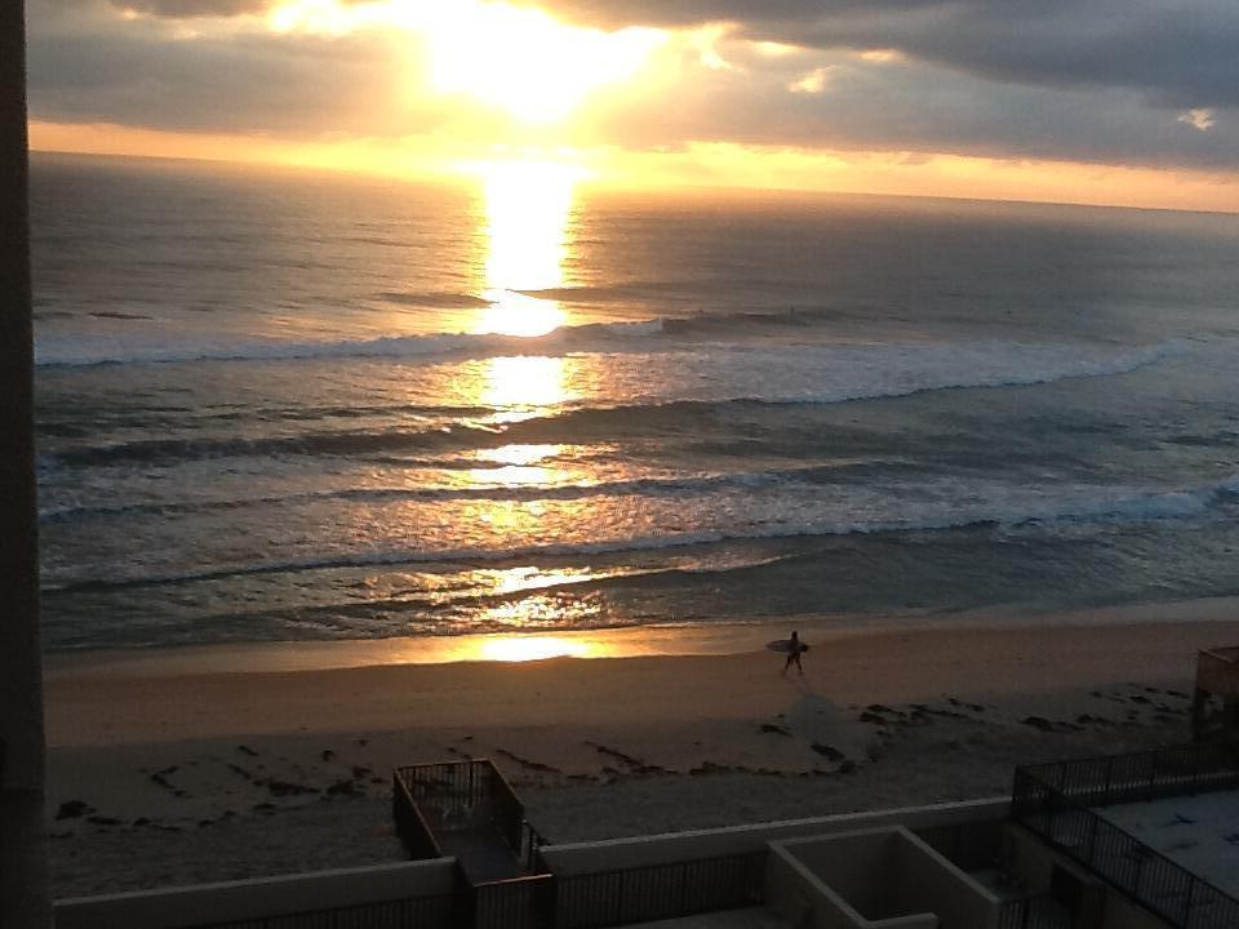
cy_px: 464
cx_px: 620
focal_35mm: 44
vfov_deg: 32.9
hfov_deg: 42.9
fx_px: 1575
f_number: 2.4
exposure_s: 1/347
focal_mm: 2.03
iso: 40
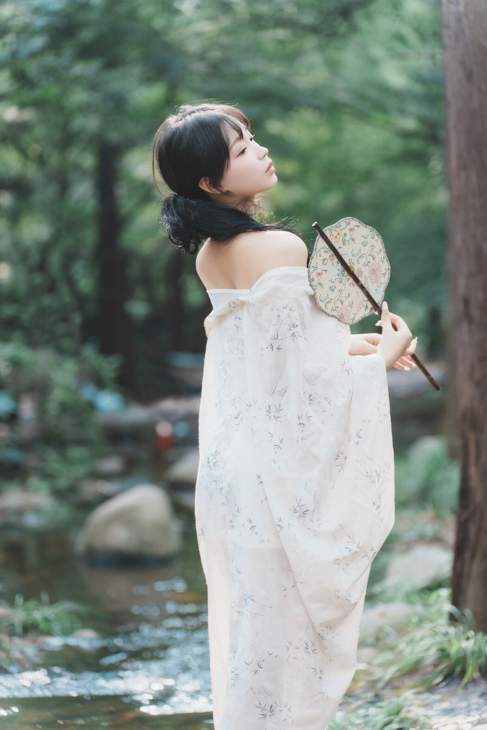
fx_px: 2049
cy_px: 365
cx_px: 244
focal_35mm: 101
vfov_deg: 20.2
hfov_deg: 13.6
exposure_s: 1/200
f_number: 2.8
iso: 125
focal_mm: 101
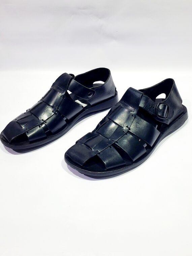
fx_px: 192
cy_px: 128
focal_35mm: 26
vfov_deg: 67.3
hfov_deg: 53.1
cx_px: 96
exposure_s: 1/100
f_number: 2.4
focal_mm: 4.3
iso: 50
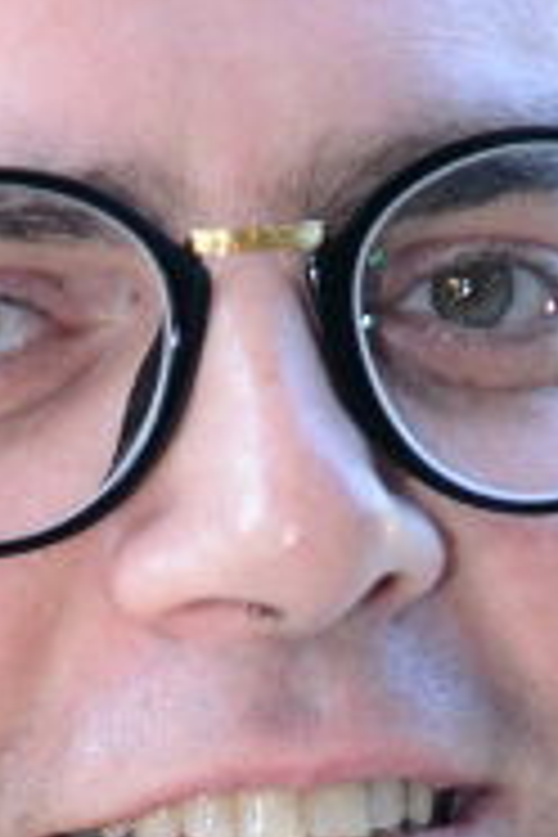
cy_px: 1395
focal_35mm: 660
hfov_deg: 2.1
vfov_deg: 3.1
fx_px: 15344
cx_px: -92
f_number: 4
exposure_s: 1/125
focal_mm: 120
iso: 640
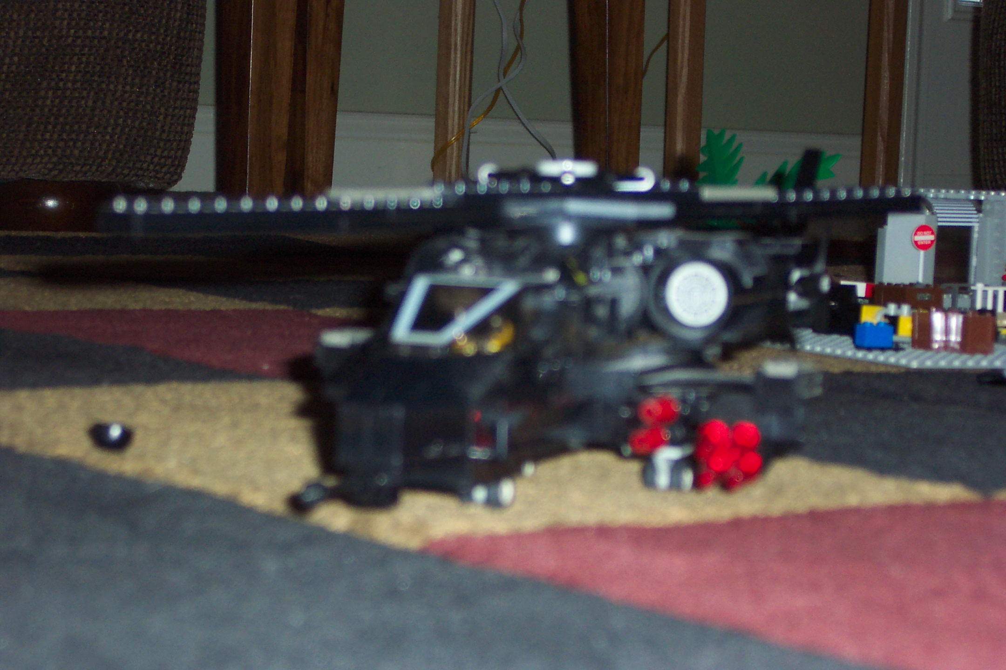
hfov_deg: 20.2
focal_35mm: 101
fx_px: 2822
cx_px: 503
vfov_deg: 13.6
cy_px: 335
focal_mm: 21.3
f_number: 4.8
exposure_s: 1/90
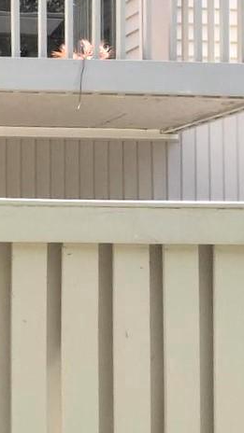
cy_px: 332
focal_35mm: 85
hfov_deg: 12.2
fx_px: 978
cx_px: -279
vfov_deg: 24.7
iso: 32
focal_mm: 4.15
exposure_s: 1/275
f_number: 2.2
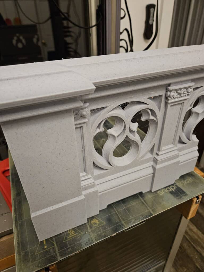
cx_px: 102
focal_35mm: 23
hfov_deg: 58.9
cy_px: 136
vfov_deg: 73.9
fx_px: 181
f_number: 1.8
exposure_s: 1/40
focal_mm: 5.4
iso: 640
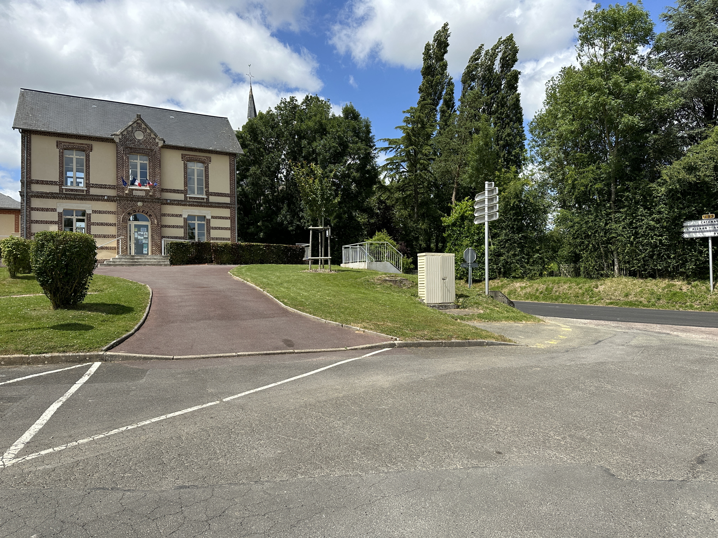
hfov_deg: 71.6
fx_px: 498
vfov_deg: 56.8
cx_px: 359
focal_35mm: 24
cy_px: 269
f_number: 1.78
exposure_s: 1/4762
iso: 80
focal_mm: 6.86
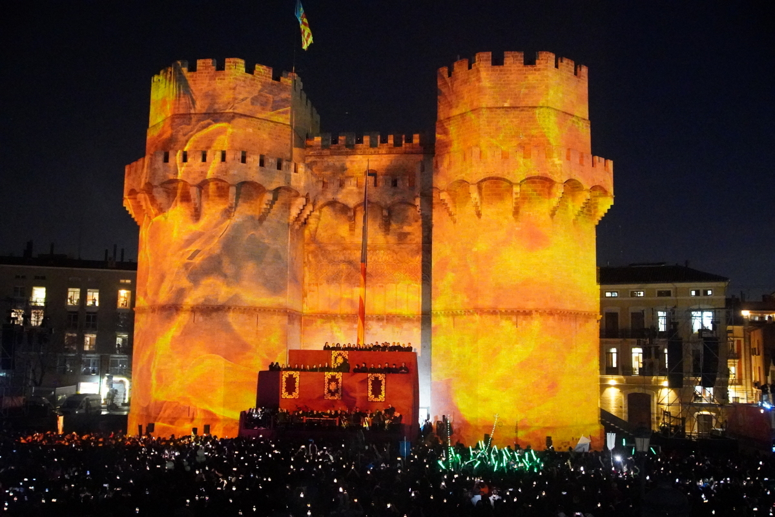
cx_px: 388
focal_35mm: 36
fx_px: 775
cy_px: 258
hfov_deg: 53.1
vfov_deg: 36.9
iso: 16000
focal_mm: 24
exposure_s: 1/60
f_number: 2.8
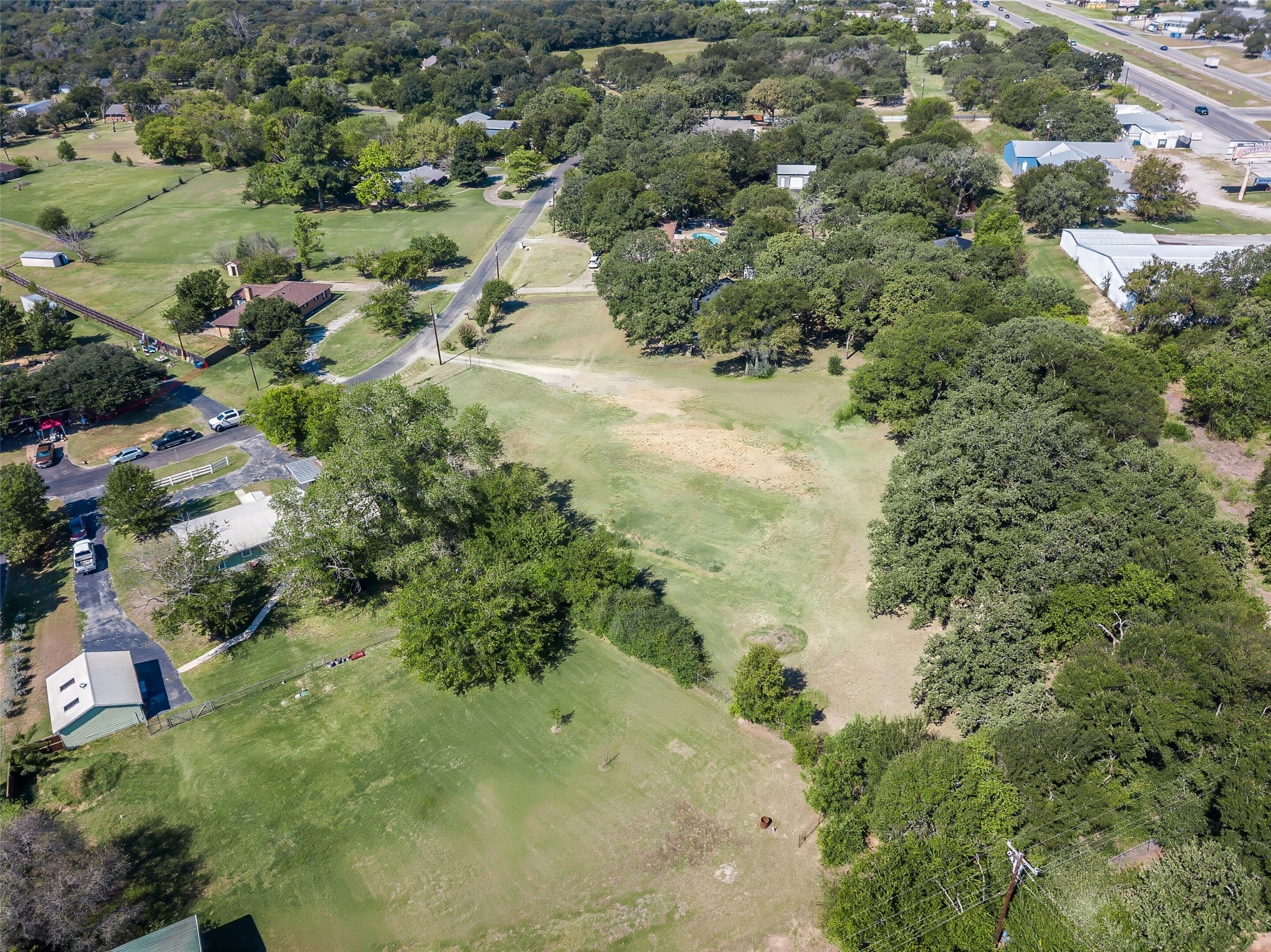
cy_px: 476
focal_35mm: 26
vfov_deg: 53.0
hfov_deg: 67.3
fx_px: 954
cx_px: 636
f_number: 2.2
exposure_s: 1/1400
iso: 100
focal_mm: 4.7
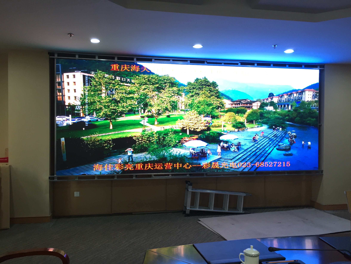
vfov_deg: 48.2
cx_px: 176
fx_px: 294
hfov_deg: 61.7
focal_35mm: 29
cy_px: 132
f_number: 2.2
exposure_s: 1/33
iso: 40
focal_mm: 4.15
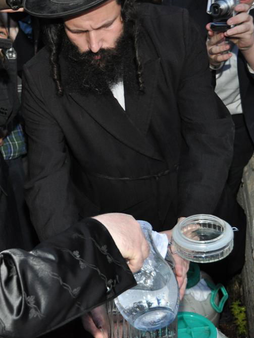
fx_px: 624
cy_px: 170
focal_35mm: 64
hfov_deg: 22.5
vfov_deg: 30.4
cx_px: 32
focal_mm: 29
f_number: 4
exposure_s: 1/60
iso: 800
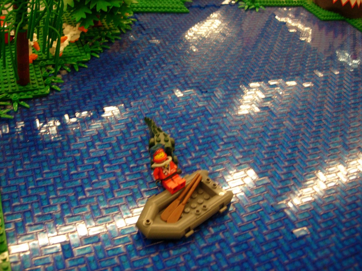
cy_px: 136
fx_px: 397
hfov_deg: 49.0
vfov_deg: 37.7
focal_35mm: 38
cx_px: 181
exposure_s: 1/11.3
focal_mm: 7.8
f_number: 2.8
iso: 200
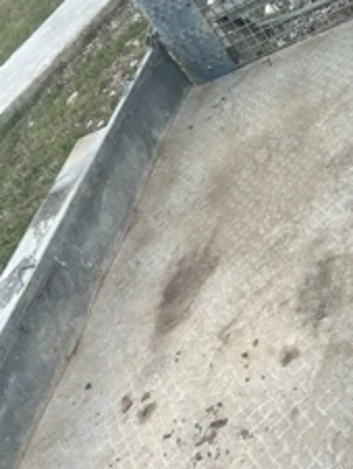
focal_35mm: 46
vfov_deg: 41.0
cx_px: 299
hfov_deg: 30.5
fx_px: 624
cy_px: 284
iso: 40
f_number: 1.5
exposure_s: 1/100
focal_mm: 5.7
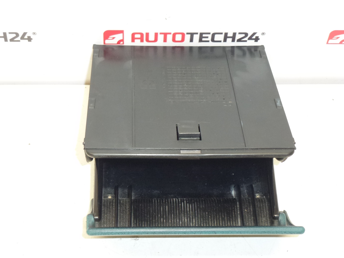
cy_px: 129
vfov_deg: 22.6
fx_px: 646
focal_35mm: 65
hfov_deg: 29.8
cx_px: 172
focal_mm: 11.7
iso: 400
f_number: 4.6
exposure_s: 1/60
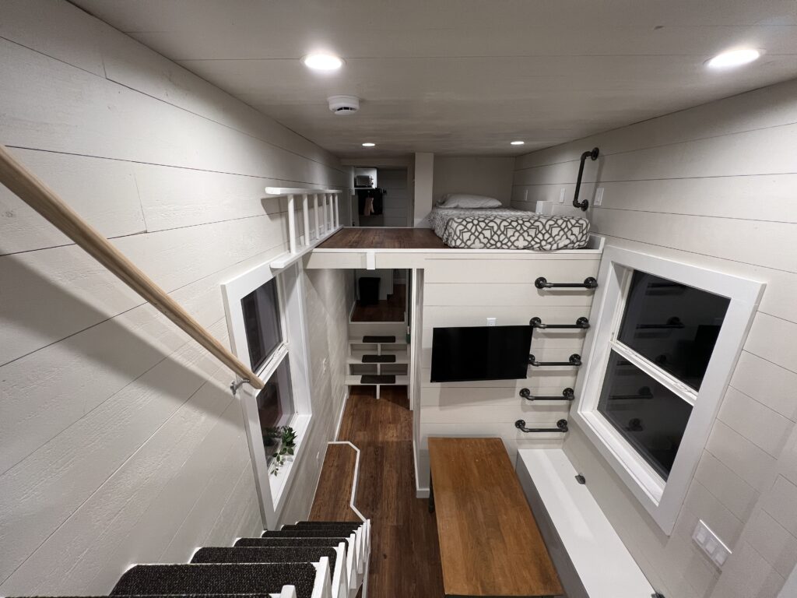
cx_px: 398
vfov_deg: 89.9
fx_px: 299
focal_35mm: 13
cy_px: 299
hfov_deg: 106.2
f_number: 1.8
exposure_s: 1/60
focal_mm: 1.57
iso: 200
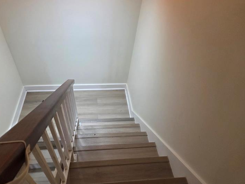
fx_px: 184
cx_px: 112
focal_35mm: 26
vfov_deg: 53.0
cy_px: 82
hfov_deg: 67.2
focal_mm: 5.4
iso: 500
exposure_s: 1/120
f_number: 1.8
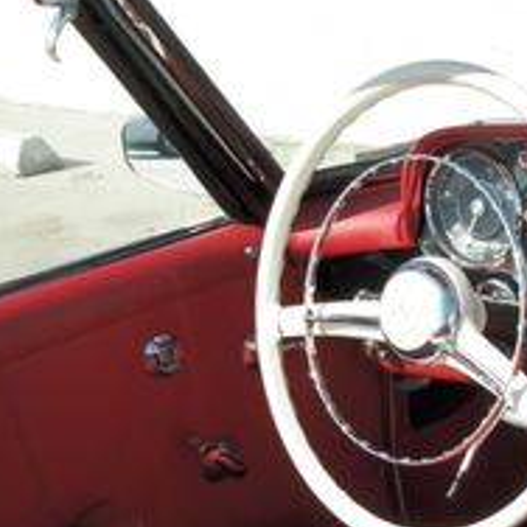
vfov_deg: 19.8
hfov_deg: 17.7
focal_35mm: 84
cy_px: 568
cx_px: 872
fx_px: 1447
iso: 100
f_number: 6.3
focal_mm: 19
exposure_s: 1/250
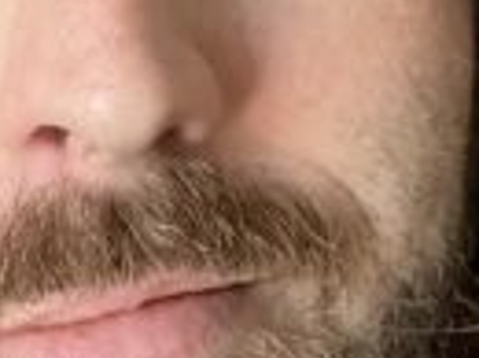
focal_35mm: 185
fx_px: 2555
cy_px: 207
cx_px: 41
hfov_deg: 10.6
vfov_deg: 8.0
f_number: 2.2
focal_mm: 2.71
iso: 250
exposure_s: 1/60
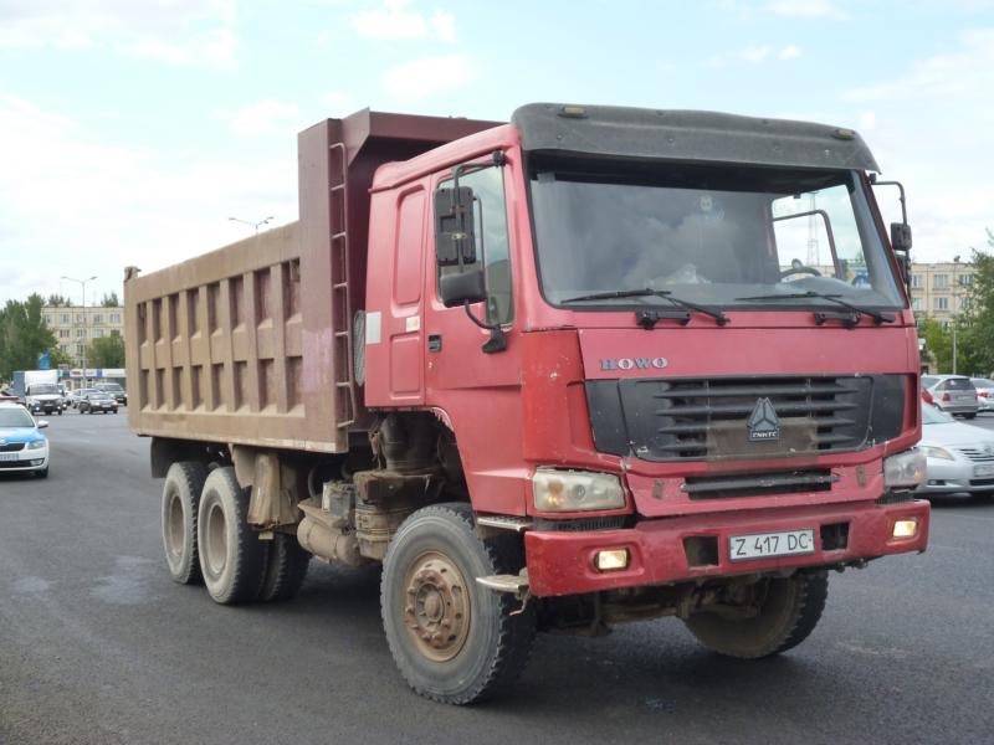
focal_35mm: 48
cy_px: 372
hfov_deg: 39.7
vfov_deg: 30.3
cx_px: 497
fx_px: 1378
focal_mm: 8.6
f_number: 4
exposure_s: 1/200
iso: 160
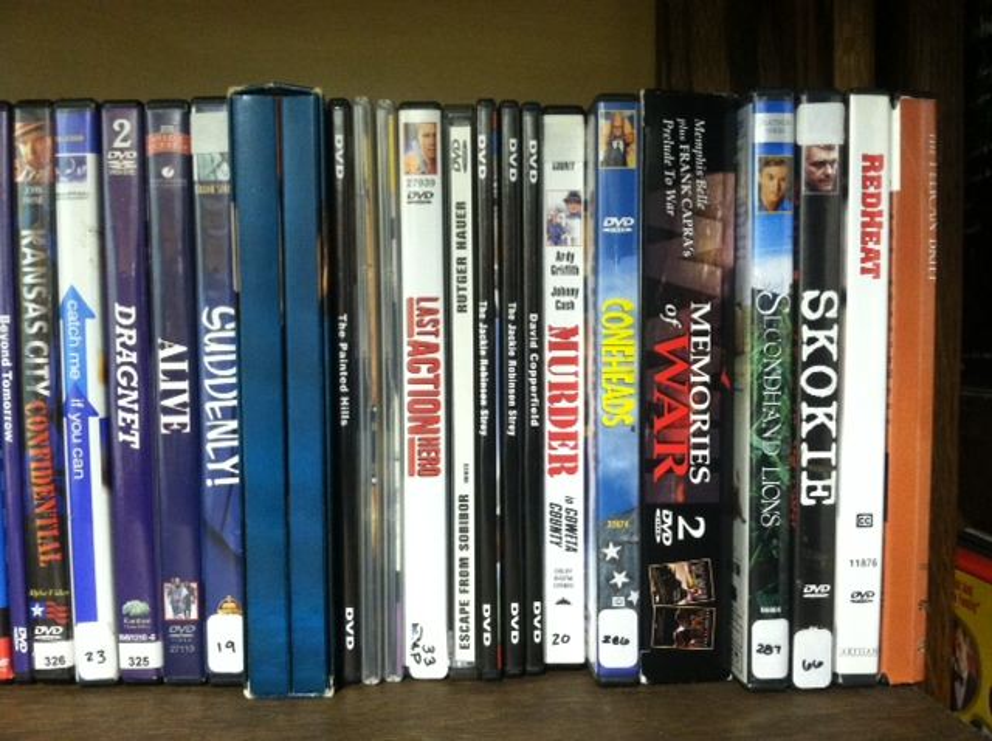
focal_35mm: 35
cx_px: 496
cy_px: 370
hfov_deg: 52.7
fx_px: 1002
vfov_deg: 40.6
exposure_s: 1/15
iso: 320
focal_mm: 3.85
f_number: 2.8
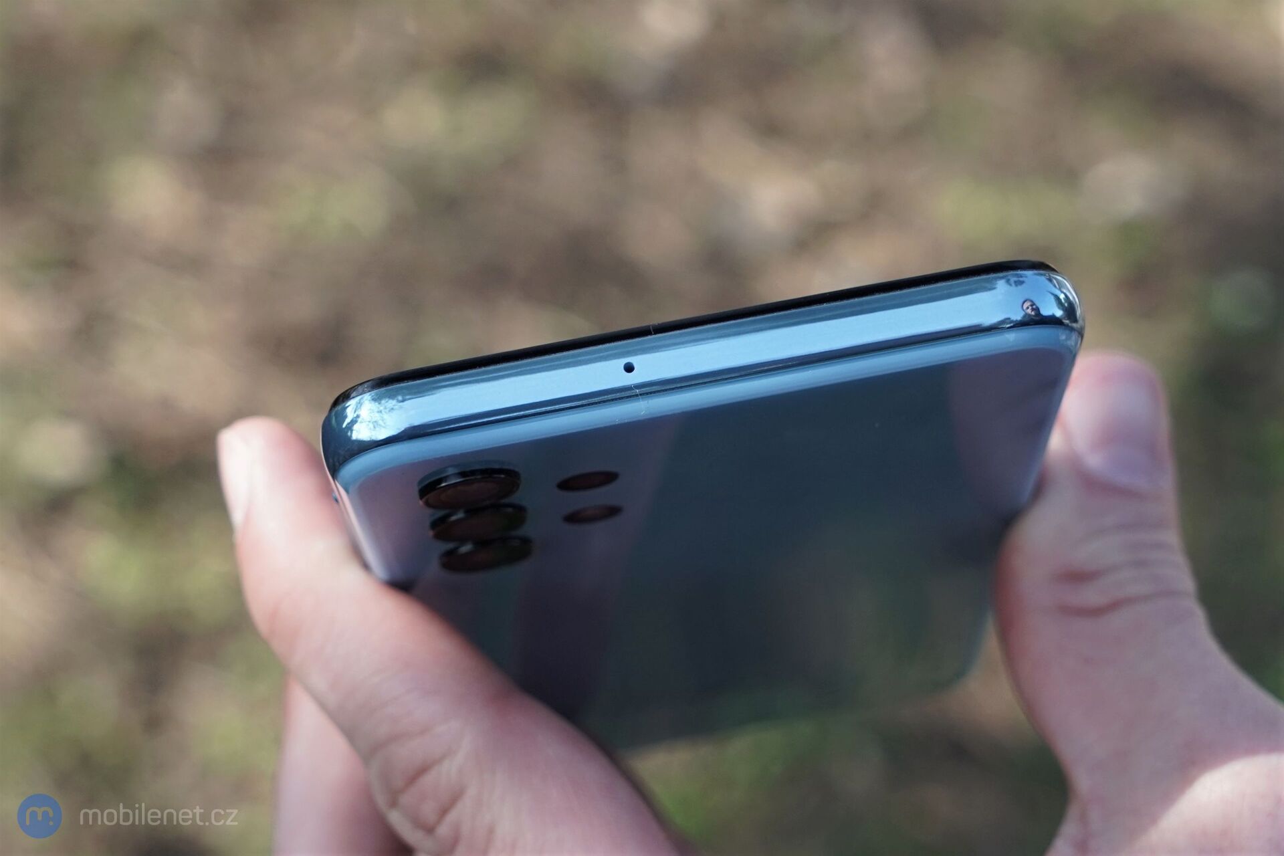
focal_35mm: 51
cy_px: 428
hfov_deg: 38.9
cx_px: 642
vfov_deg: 26.5
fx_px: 1819
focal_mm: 51
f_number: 7.1
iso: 400
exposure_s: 1/320
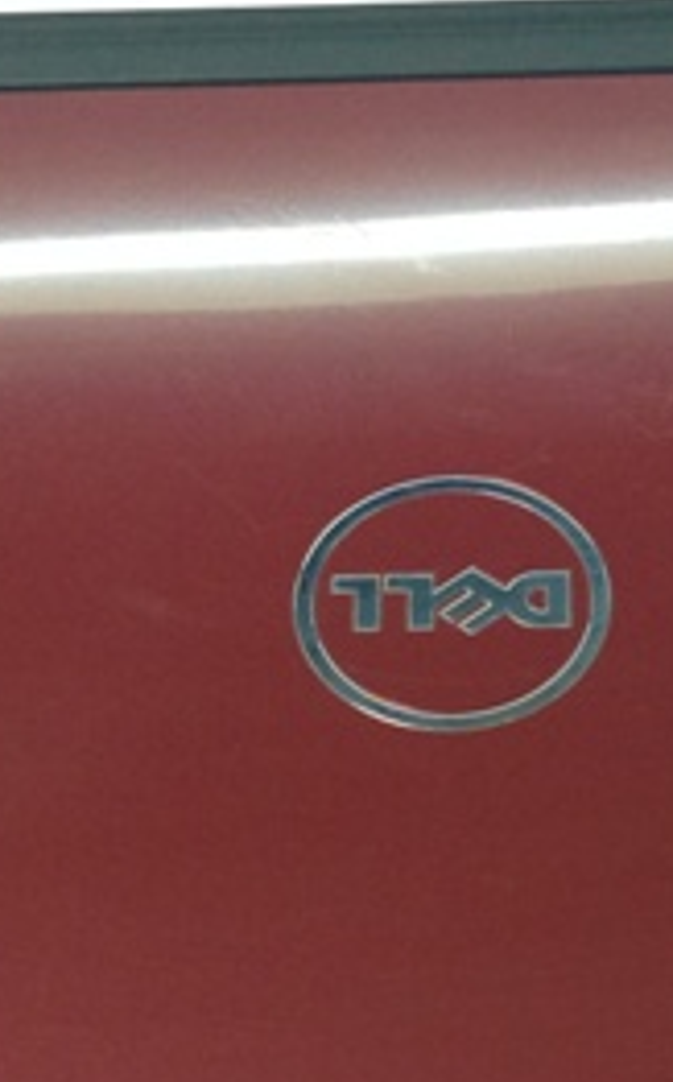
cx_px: 400
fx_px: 3150
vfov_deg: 19.4
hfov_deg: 12.2
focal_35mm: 107
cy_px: 727
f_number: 2.4
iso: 100
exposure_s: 1/20
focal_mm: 4.12
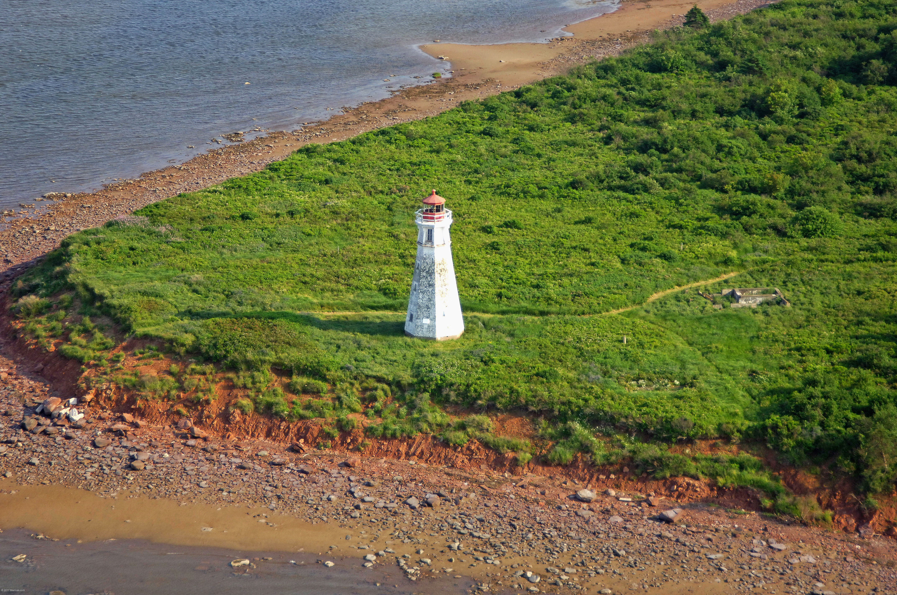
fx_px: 2464
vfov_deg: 13.8
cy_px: 298
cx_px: 448
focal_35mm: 99
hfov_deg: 20.6
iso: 400
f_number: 5.3
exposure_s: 1/1000
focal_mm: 66
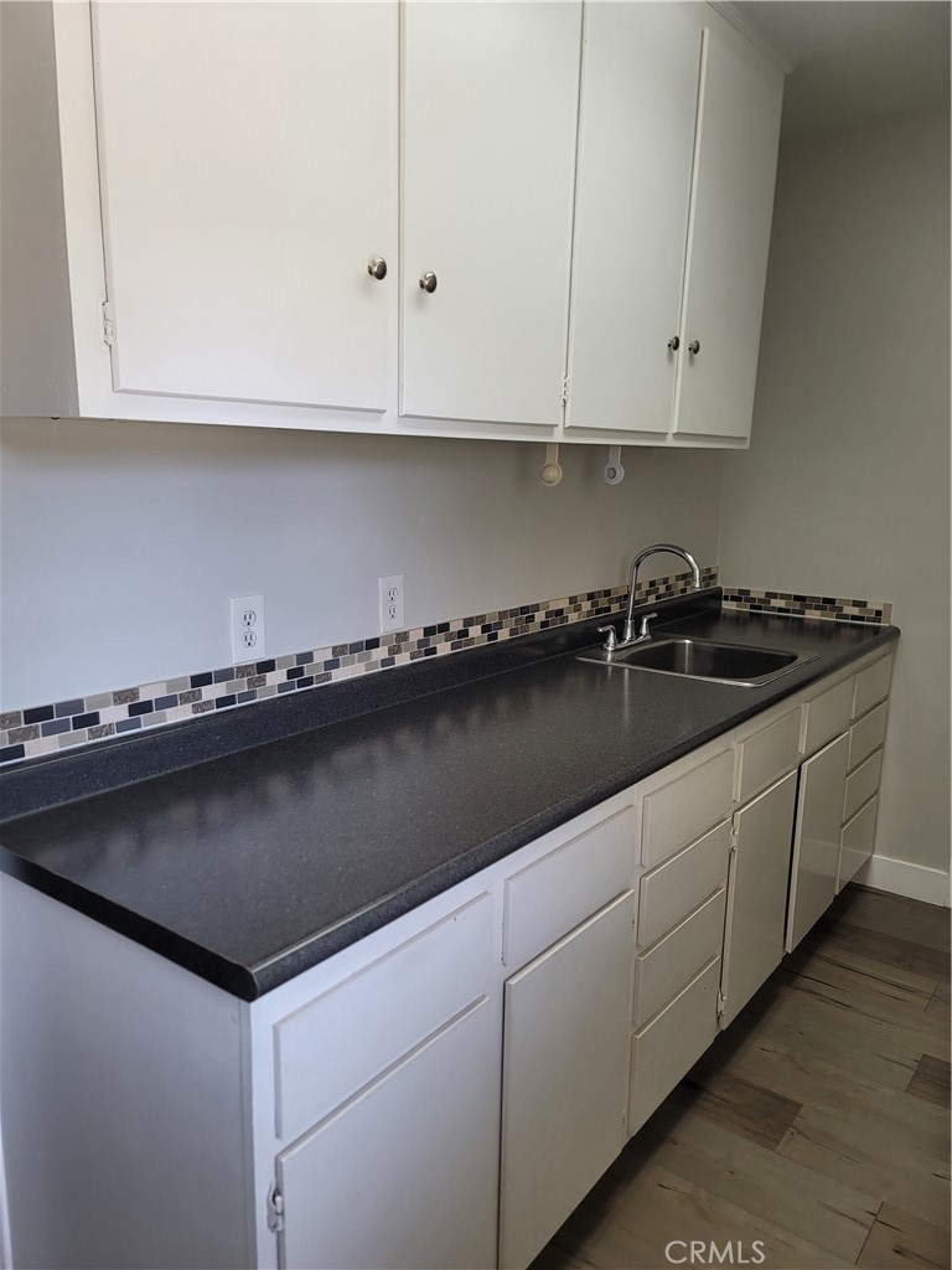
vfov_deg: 69.4
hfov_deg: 54.9
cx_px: 476
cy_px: 635
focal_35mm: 25
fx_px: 917
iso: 125
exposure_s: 1/120
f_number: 1.8
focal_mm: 7
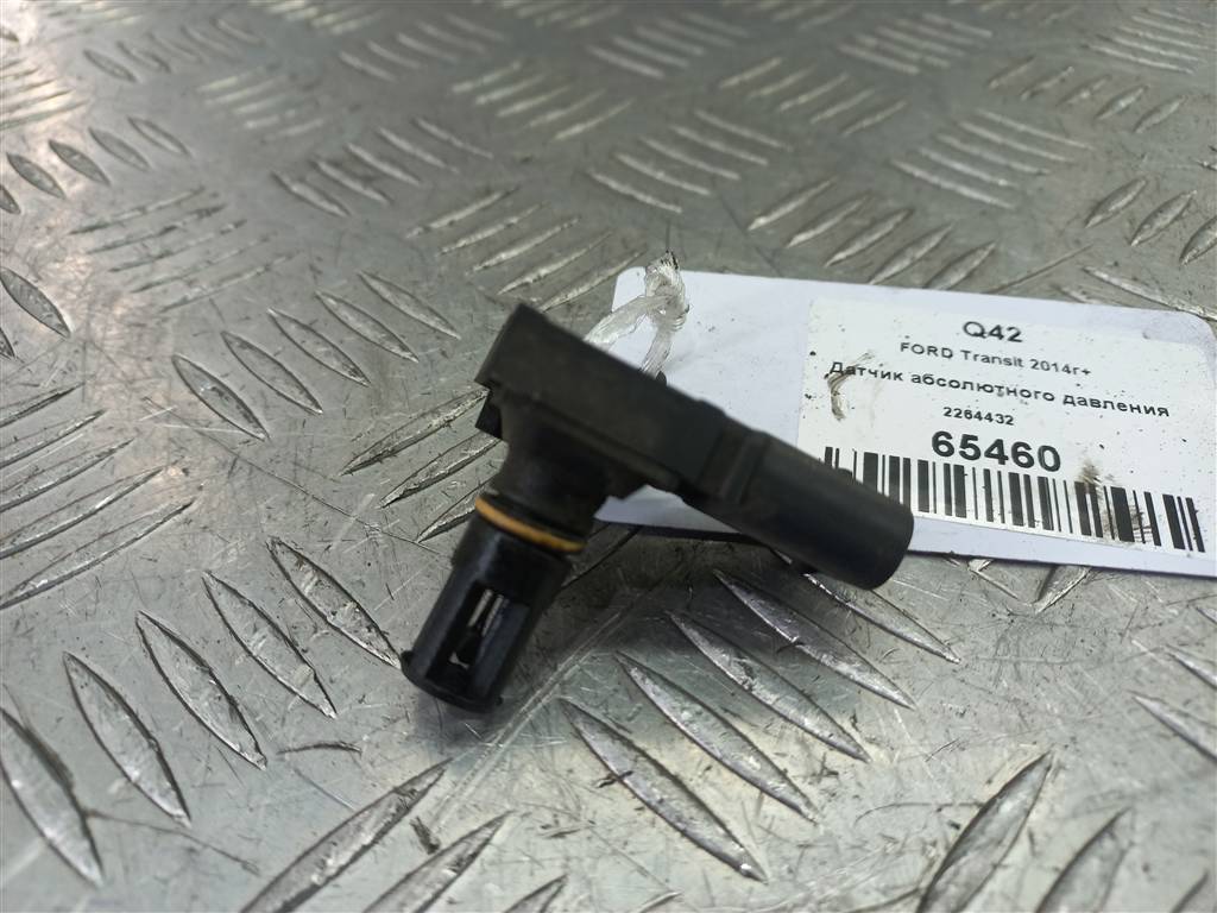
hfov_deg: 69.4
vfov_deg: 54.9
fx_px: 879
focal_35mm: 25
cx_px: 608
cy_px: 456
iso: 50
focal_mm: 4.6
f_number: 1.8
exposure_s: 1/50
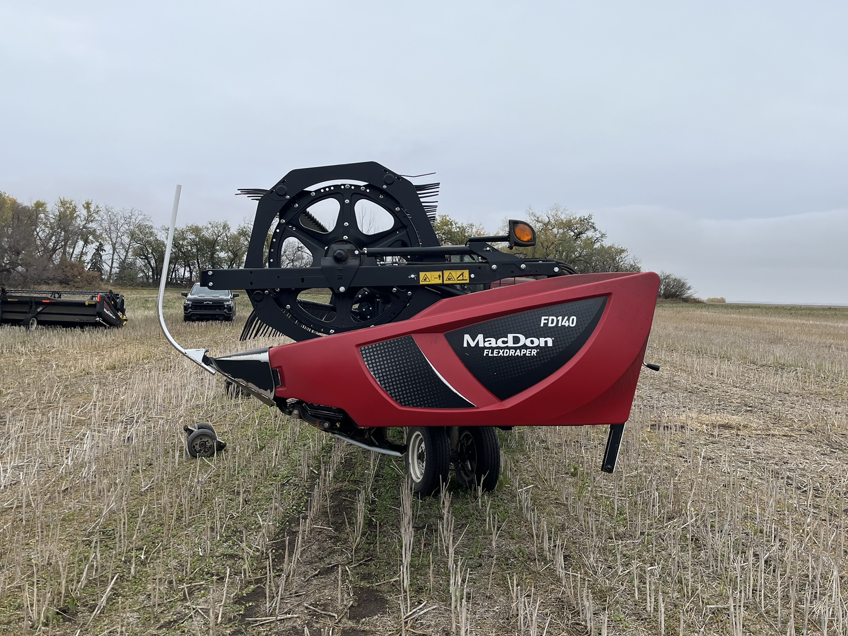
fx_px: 735
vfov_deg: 46.7
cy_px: 283
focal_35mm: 30
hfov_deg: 60.0
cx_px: 435
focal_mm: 5.1
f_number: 1.6
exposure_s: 1/833
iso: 50
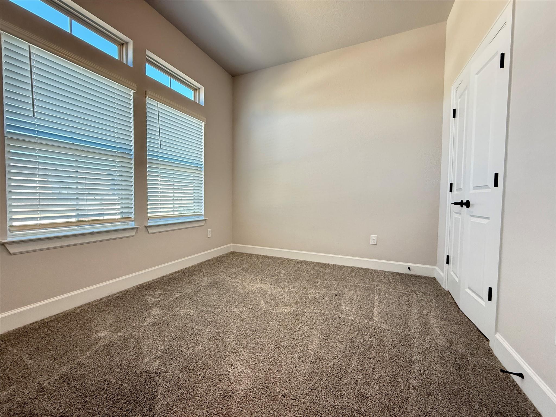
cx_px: 278
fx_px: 225
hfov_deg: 102.1
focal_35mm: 14
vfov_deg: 85.7
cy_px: 208
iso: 500
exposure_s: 1/120
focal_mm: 2.22
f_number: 2.2
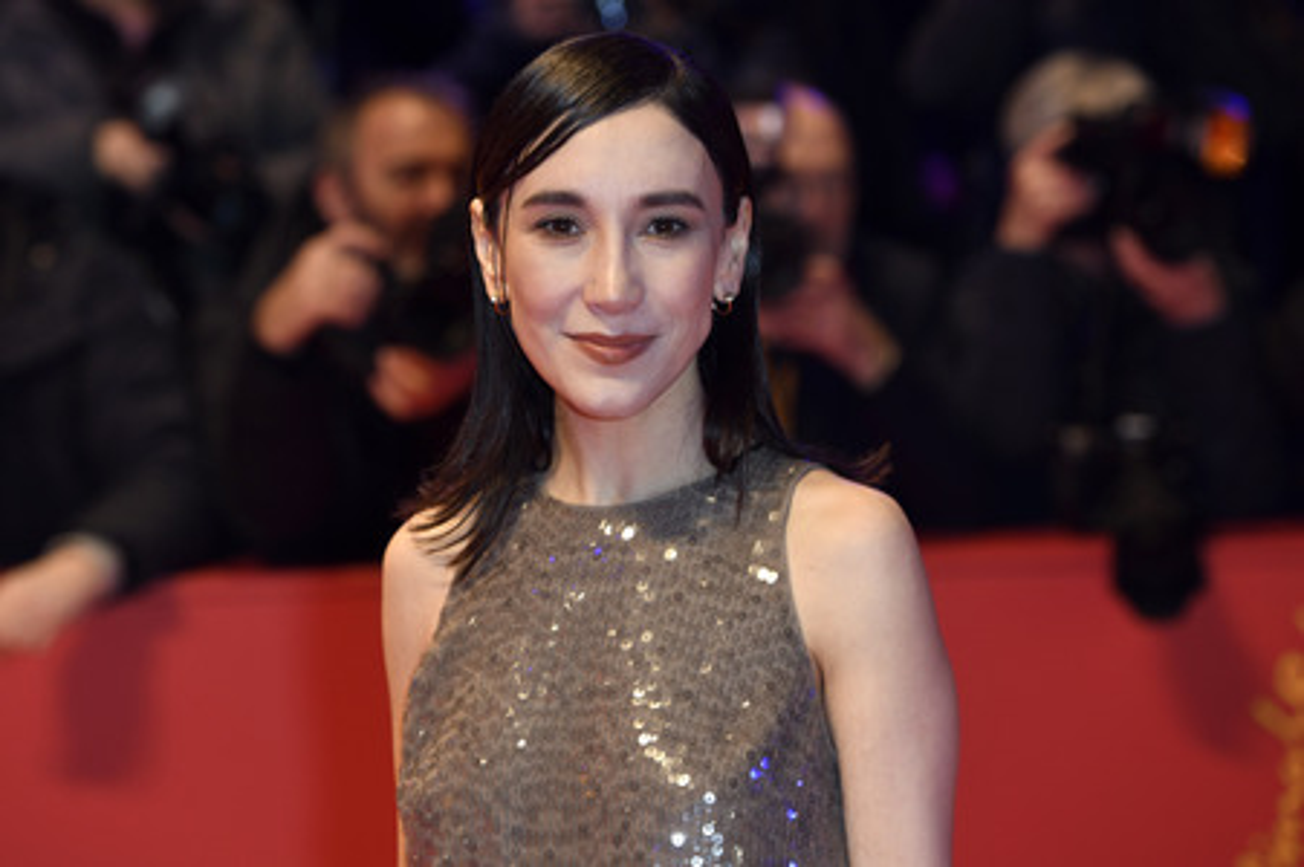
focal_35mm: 135
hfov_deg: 15.2
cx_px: 652
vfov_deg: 10.1
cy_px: 434
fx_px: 4886
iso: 800
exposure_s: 1/160
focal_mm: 135
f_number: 5
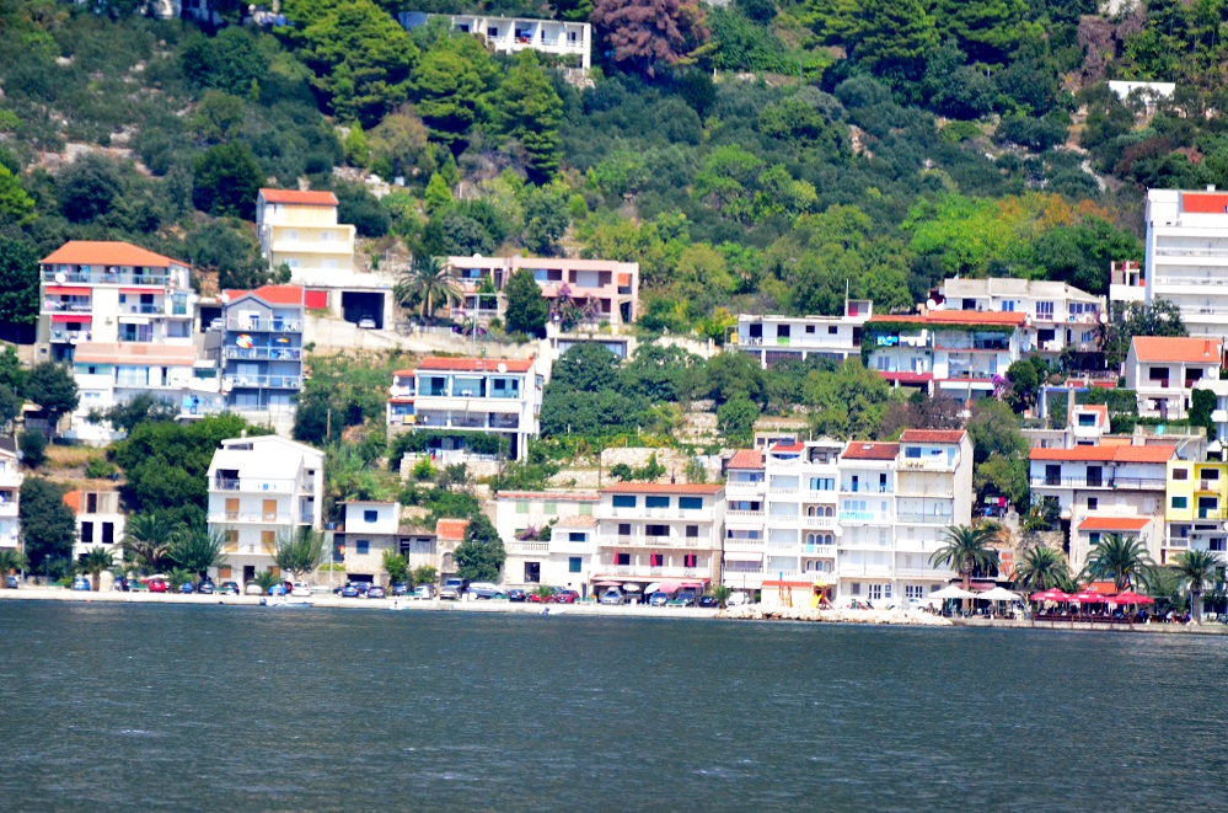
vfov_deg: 3.0
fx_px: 15313
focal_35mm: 450
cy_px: 406
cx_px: 614
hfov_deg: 4.6
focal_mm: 300
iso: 3200
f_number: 5.6
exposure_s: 1/8000
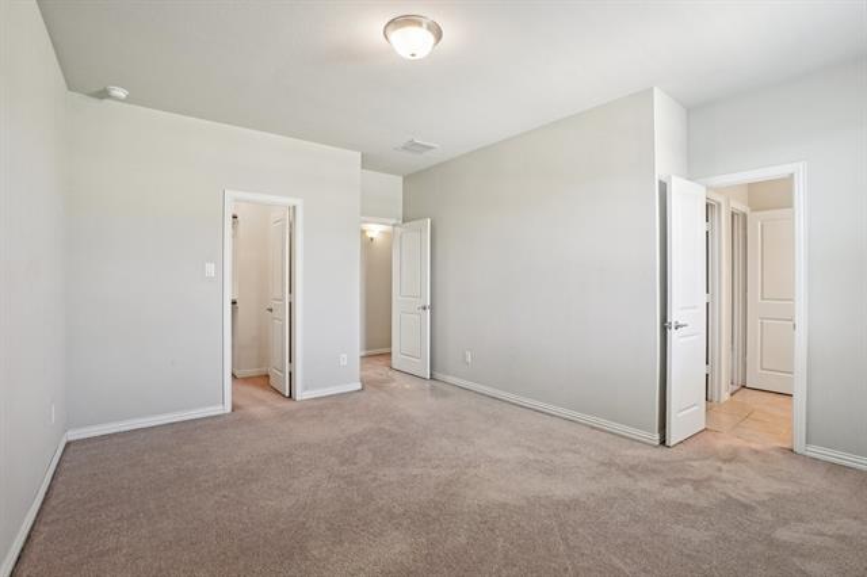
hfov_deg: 100.4
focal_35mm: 15
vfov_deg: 77.3
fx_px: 361
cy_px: 288
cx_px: 434
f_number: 8
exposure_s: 1/10
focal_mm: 10
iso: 400
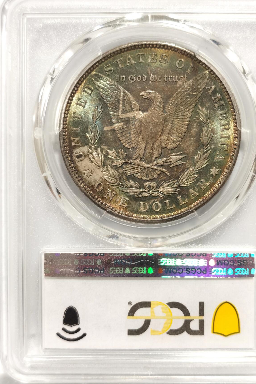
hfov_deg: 23.0
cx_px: 150
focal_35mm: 59
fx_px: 629
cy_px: 186
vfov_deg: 33.9
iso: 160
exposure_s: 1/100
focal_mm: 5.56
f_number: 16
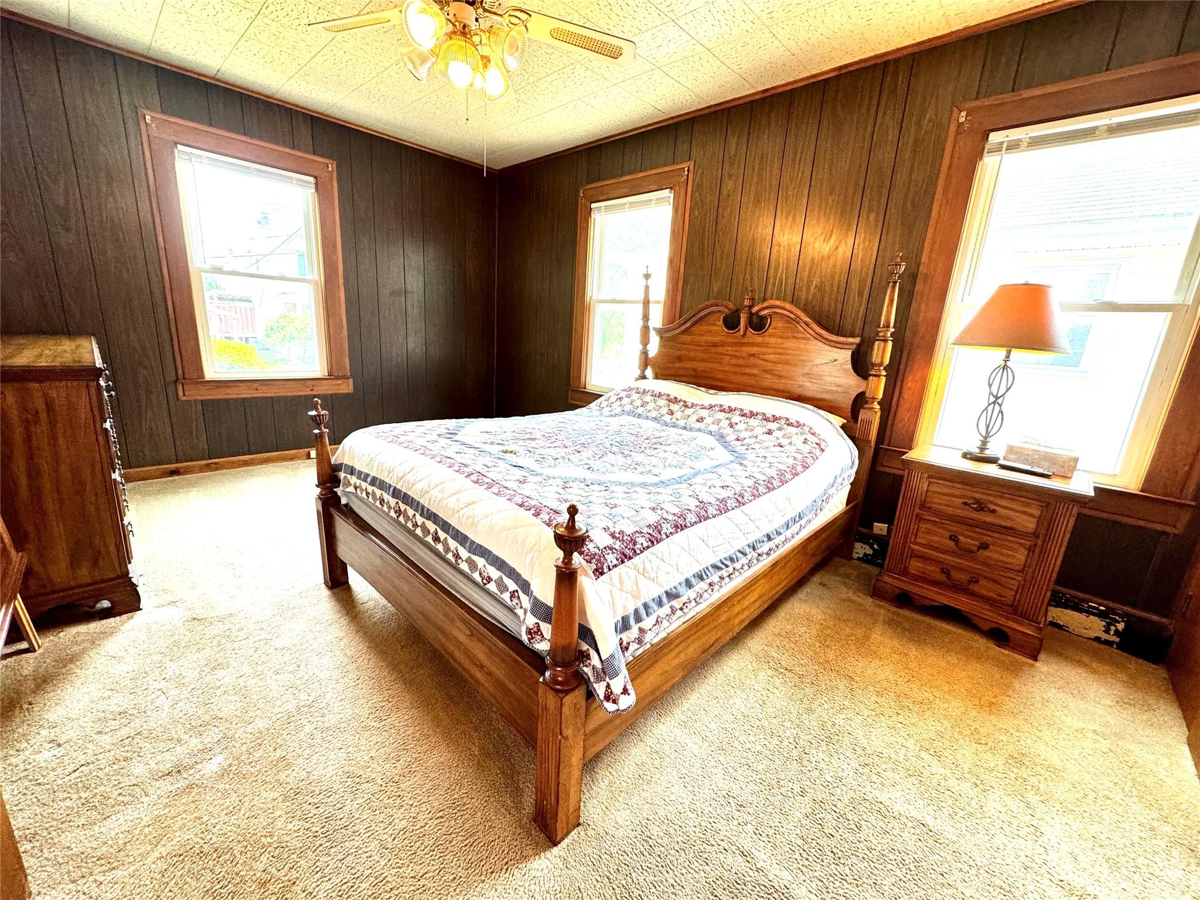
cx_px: 600
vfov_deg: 85.7
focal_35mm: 14
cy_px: 450
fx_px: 485
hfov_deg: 102.1
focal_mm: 2.22
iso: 250
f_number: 2.2
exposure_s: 1/120
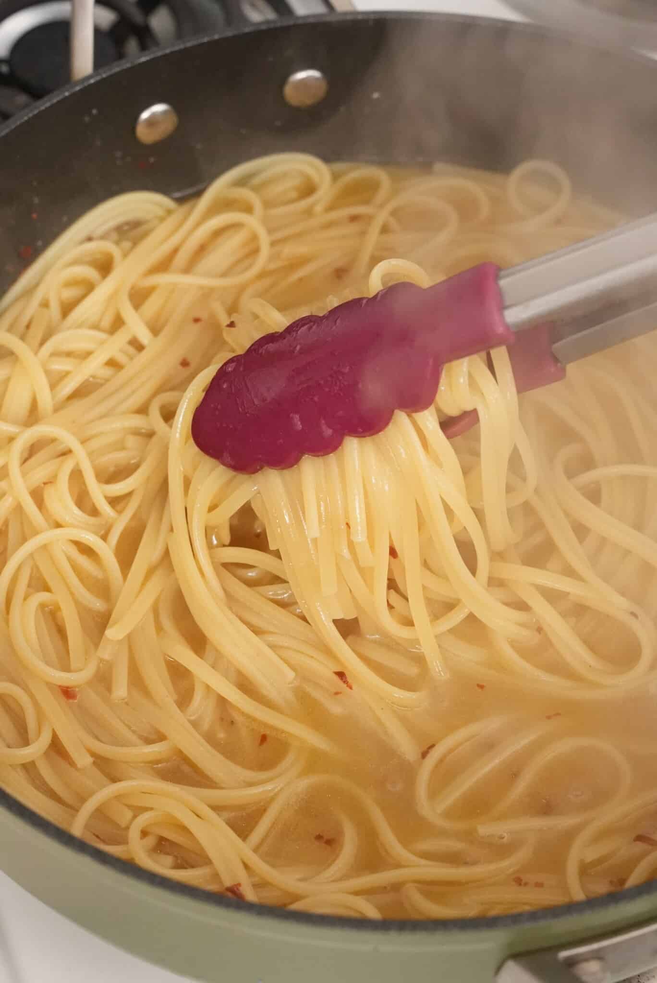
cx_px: 328
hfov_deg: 19.5
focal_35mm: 70
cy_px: 492
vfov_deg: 28.8
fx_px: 1914
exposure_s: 1/200
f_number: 9
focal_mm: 70
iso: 16000
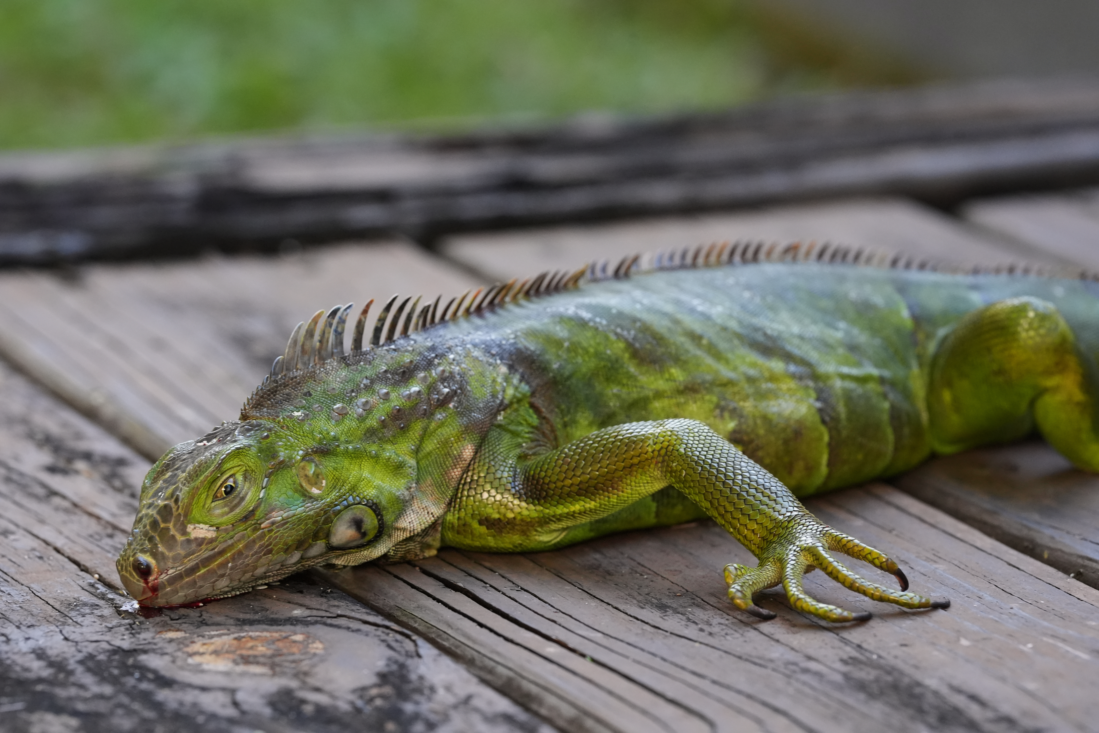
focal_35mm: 200
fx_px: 6105
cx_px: 550
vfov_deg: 6.9
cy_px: 366
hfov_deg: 10.3
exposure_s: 1/250
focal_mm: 200
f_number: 9
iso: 4000
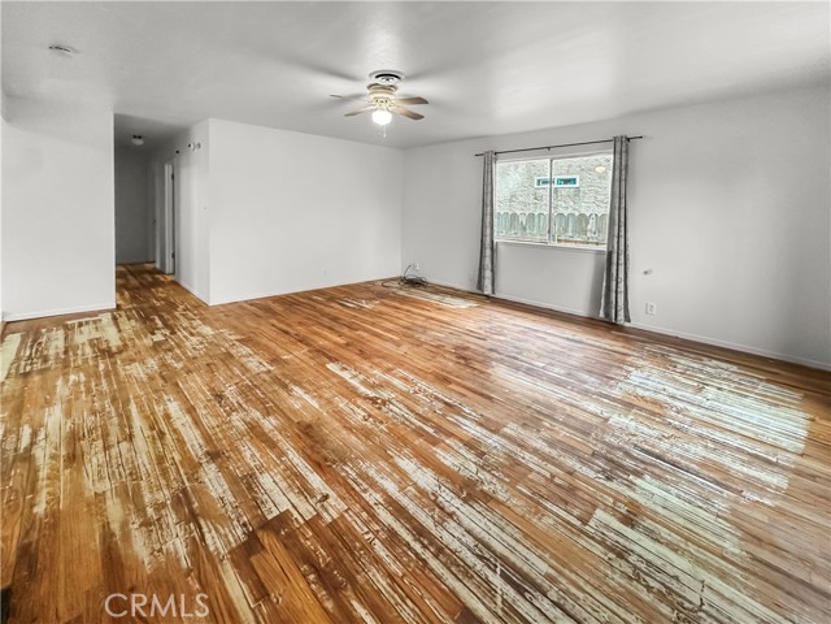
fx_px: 336
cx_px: 416
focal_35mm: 14
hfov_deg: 102.1
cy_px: 312
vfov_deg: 85.7
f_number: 2.2
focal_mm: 2.22
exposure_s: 1/100
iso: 250
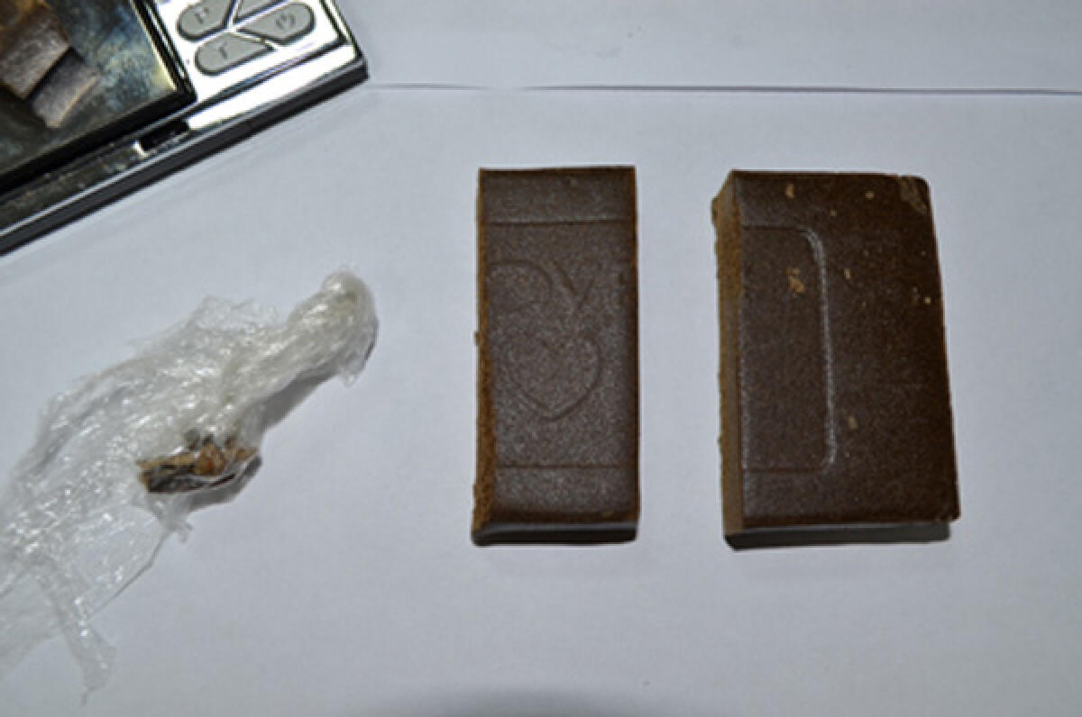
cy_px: 358
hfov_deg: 53.2
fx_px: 1080
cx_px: 541
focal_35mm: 36
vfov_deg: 36.8
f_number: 5.6
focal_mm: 24
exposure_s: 1/30
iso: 200
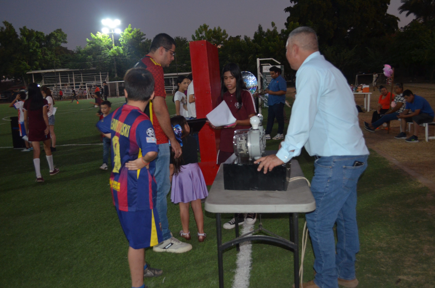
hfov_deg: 53.2
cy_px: 144
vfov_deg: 36.7
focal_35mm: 36
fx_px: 434
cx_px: 218
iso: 900
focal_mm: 24
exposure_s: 1/60
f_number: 4
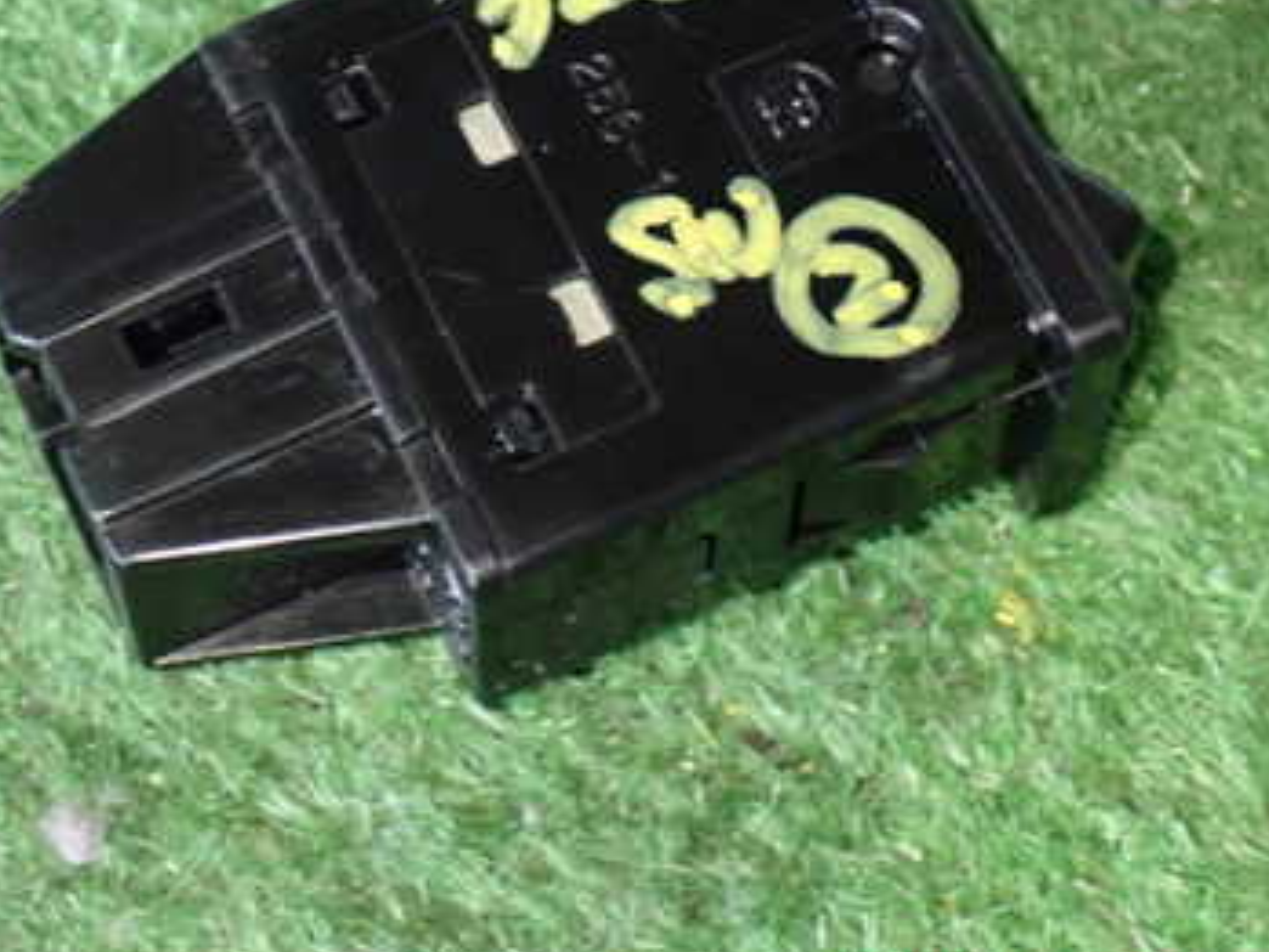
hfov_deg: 18.4
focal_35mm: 107
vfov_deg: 13.8
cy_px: 222
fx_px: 3923
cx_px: 591
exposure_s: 1/20
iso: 800
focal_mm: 11.09
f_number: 3.6
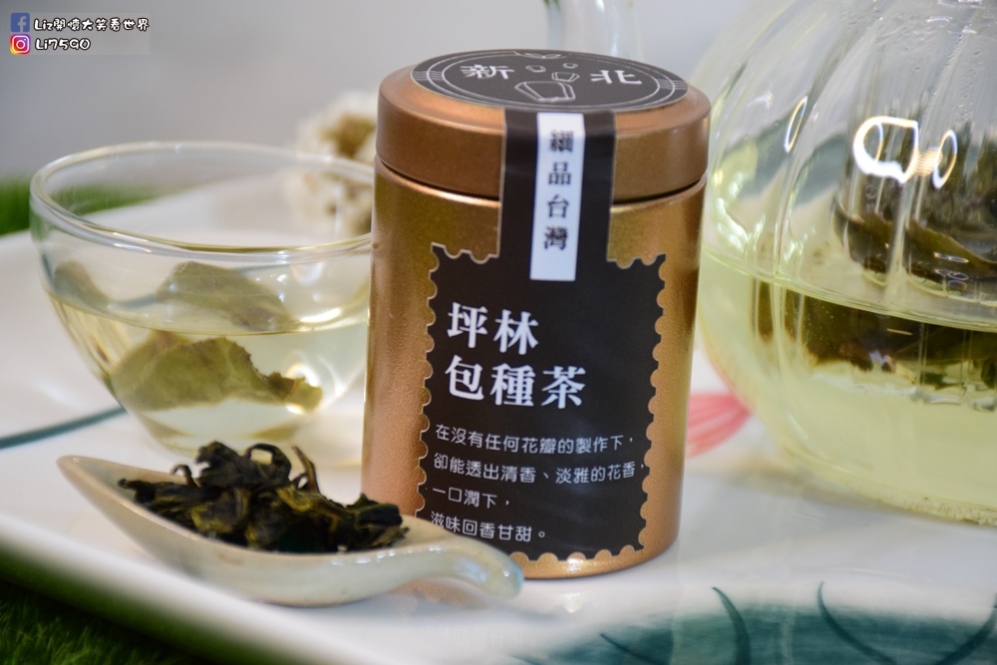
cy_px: 332
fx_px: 4362
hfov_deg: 13.0
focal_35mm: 158
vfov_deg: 8.7
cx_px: 498
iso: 1600
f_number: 5.6
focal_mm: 105
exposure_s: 1/100
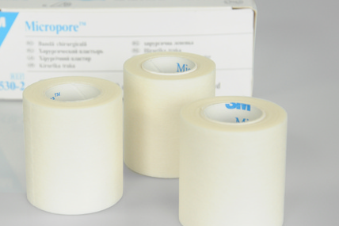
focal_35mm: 122
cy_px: 100
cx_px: 125
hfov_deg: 16.8
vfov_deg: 11.2
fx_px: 1148
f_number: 5
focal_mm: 58
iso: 800
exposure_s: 1/320
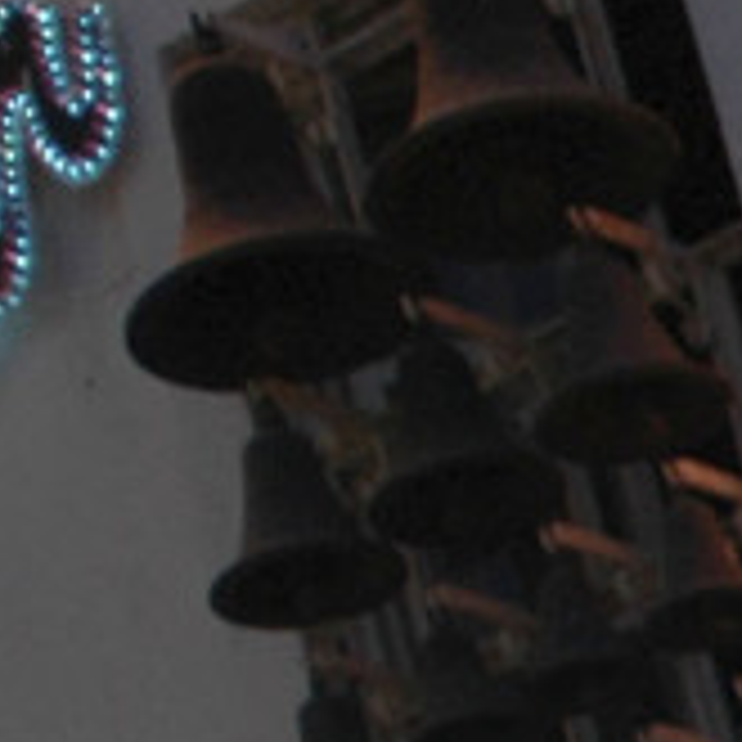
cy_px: 1360
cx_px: 2658
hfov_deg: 6.9
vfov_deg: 8.0
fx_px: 5096
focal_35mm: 210
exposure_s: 1/20
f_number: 2.8
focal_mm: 17
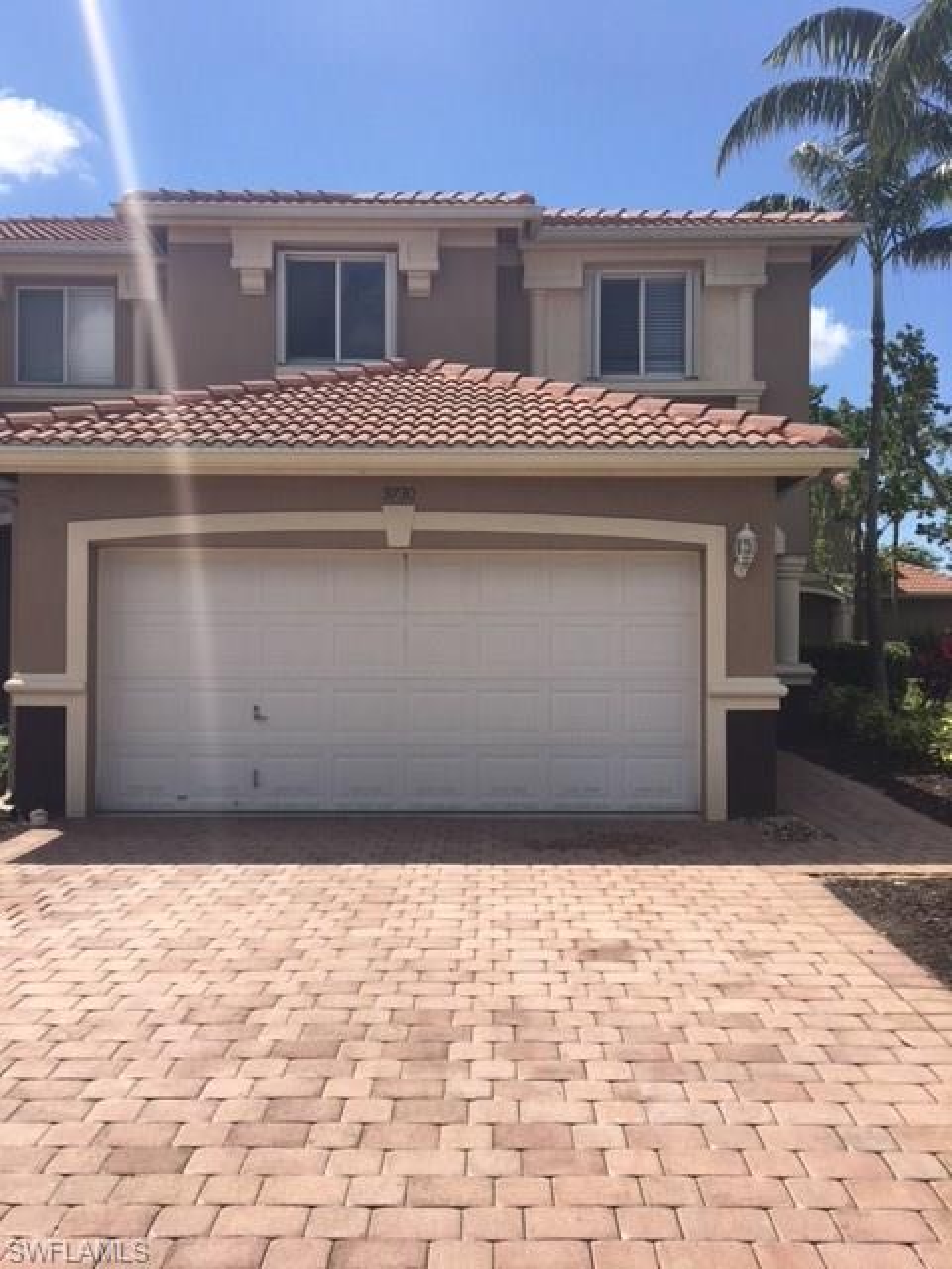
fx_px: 1063
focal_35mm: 29
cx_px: 476
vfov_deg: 61.7
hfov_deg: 48.2
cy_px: 634
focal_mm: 4.15
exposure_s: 1/1709
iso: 25
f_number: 2.2
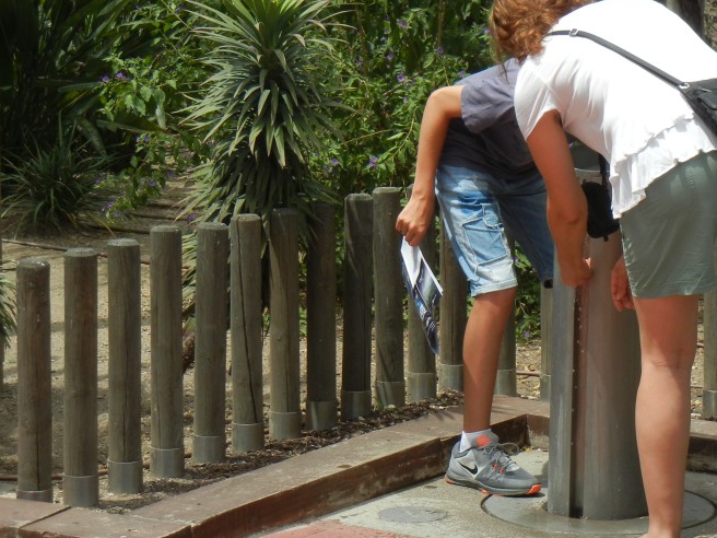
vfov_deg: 10.7
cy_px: 149
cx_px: 527
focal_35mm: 139
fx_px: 2879
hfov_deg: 14.1
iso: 160
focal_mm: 16
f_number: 4.4
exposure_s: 1/692
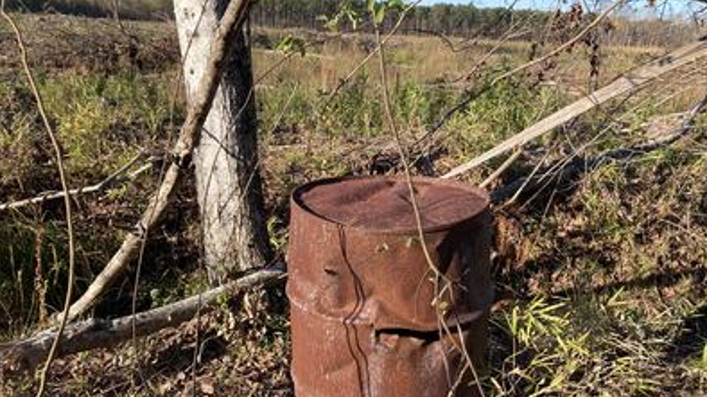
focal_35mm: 31
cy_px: 225
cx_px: 354
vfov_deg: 37.6
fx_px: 581
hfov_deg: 62.7
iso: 20
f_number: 1.8
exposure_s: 1/674
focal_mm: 3.99
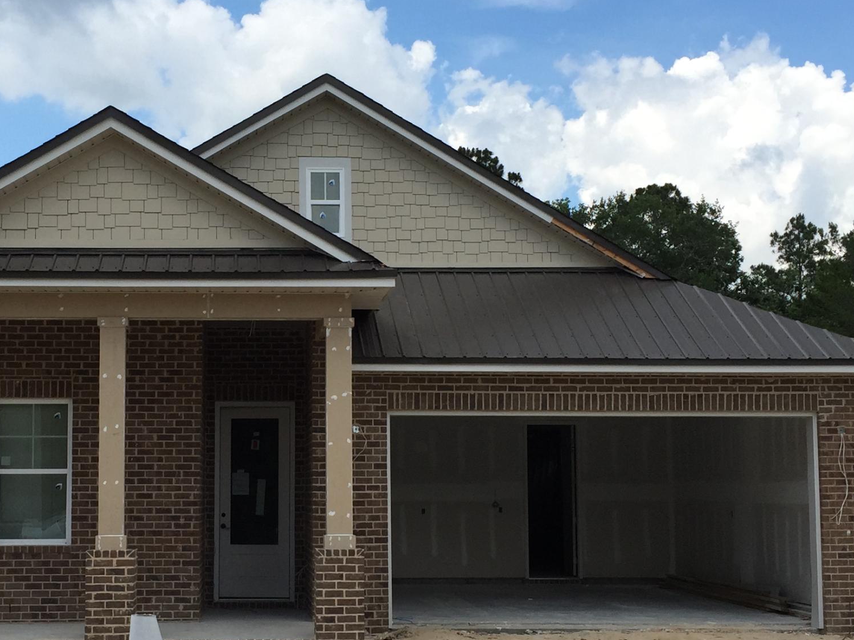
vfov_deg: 25.2
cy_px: 381
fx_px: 1431
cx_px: 294
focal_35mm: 58
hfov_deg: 33.0
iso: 32
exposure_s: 1/1980
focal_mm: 4.15
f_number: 2.2
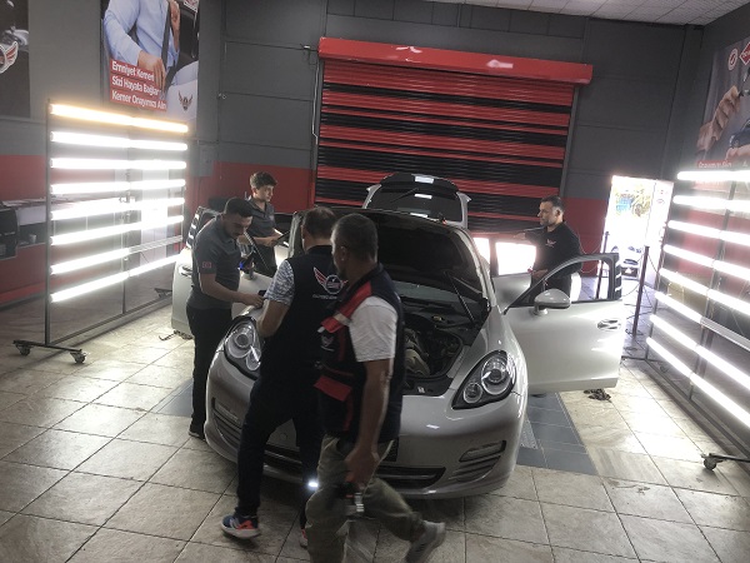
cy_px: 282
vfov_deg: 49.7
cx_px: 375
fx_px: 607
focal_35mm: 28
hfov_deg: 63.4
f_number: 1.8
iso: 32
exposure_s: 1/50
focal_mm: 4
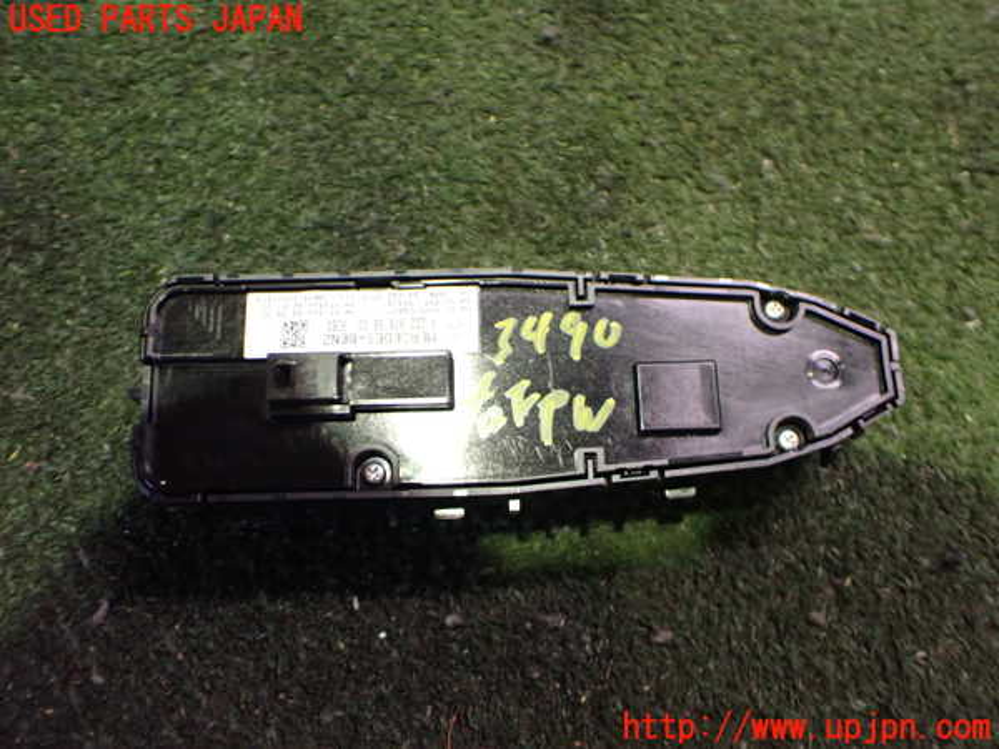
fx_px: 866
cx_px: 500
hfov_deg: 60.0
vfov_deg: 46.8
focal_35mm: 30
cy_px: 374
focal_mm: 5.4
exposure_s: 1/30
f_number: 2.3
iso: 1000
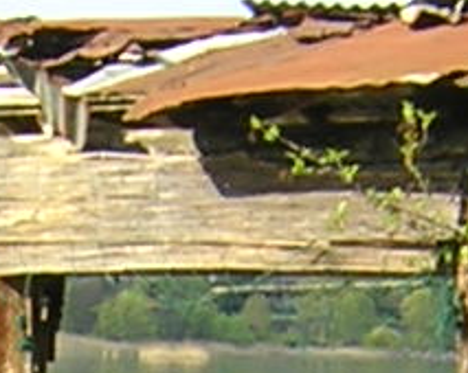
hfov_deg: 7.3
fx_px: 3653
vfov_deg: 5.7
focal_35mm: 264
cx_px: 7
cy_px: 878
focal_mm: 4.7
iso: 100
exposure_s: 1/156
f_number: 5.2
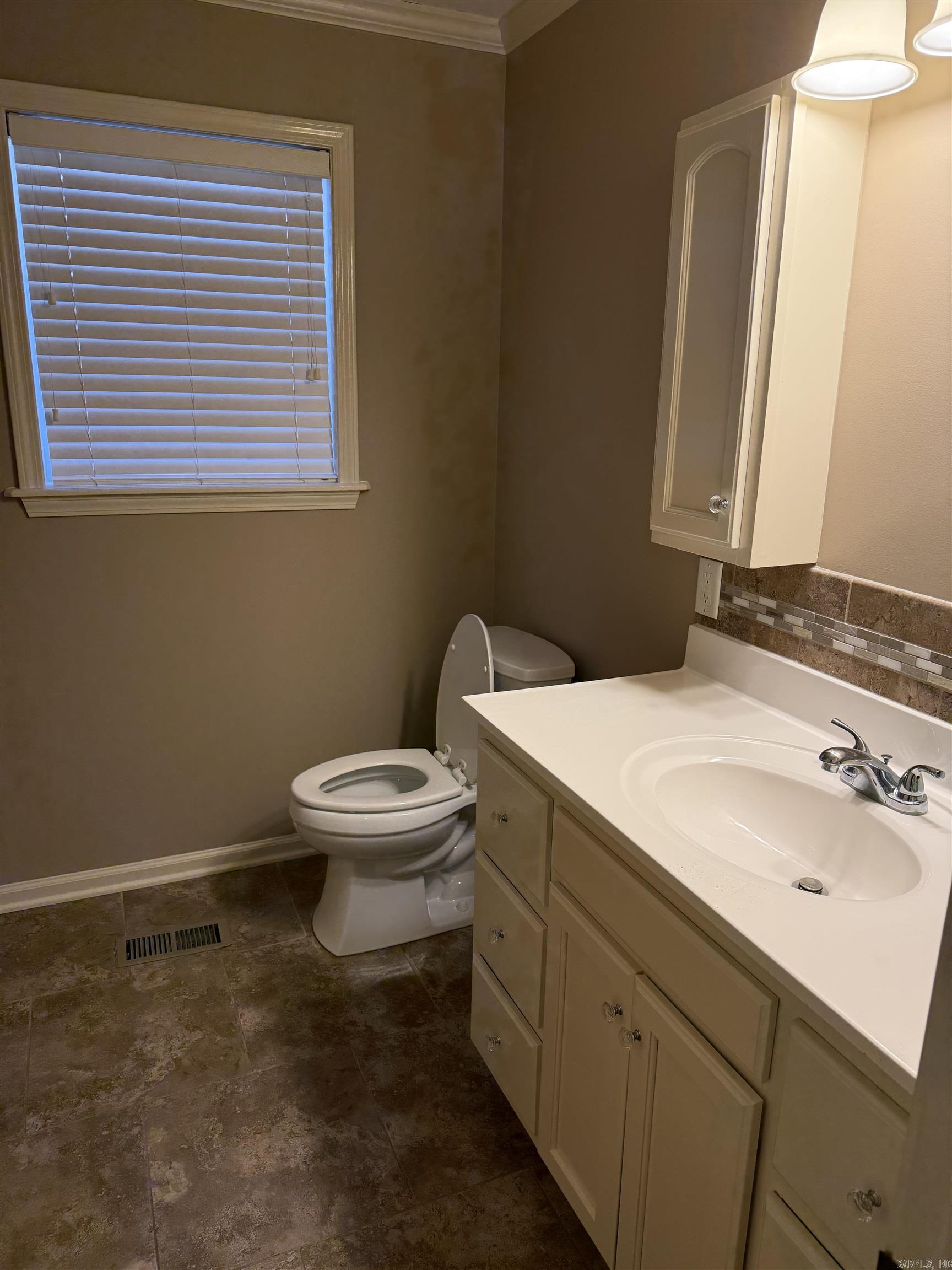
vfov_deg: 71.6
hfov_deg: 56.8
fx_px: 880
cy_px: 635
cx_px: 476
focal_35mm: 24
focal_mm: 6.76
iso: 160
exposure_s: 1/240
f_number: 1.78
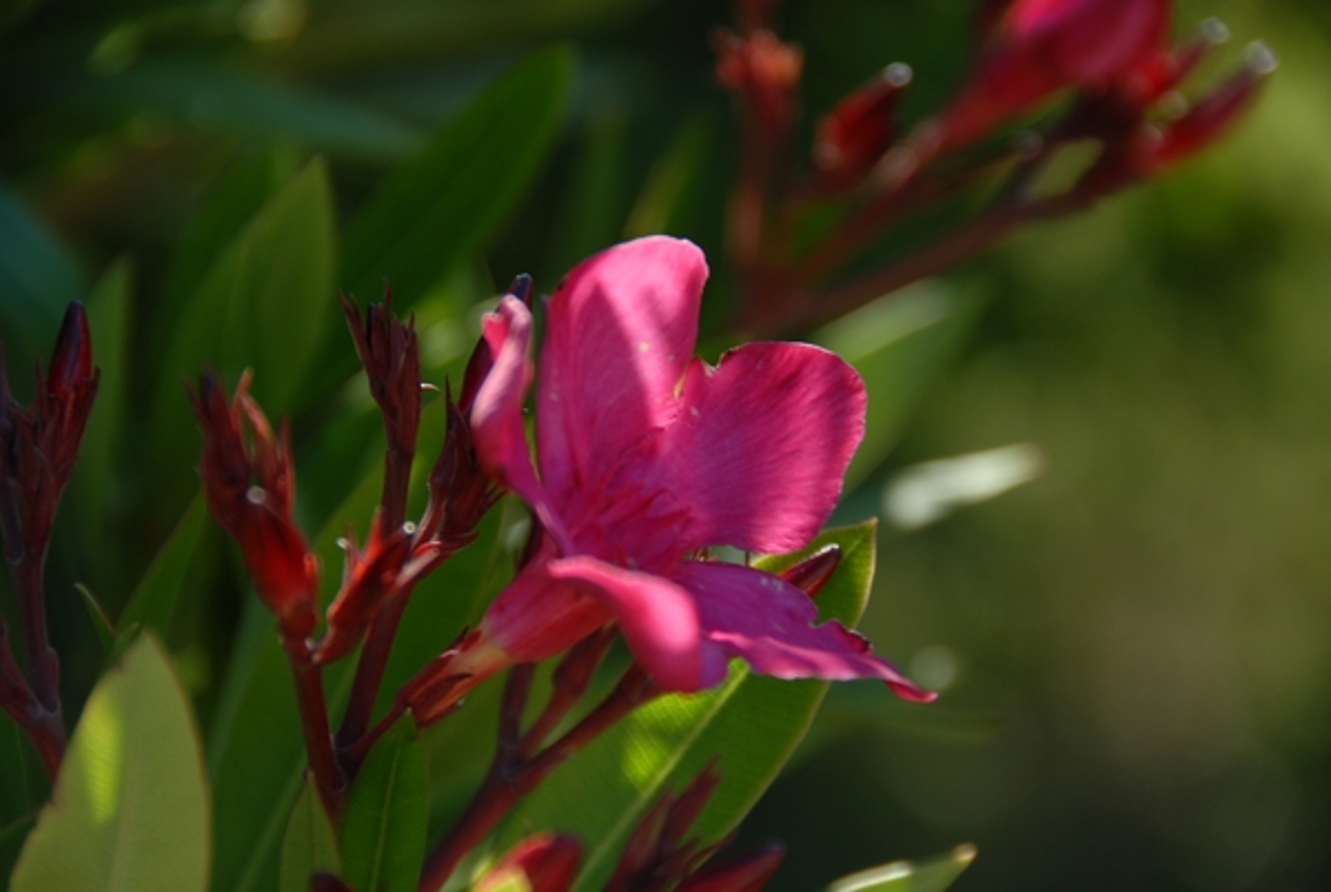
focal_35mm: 300
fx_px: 11108
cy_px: 446
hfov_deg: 6.9
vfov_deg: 4.6
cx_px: 666
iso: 100
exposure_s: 1/80
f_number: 5.6
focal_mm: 200
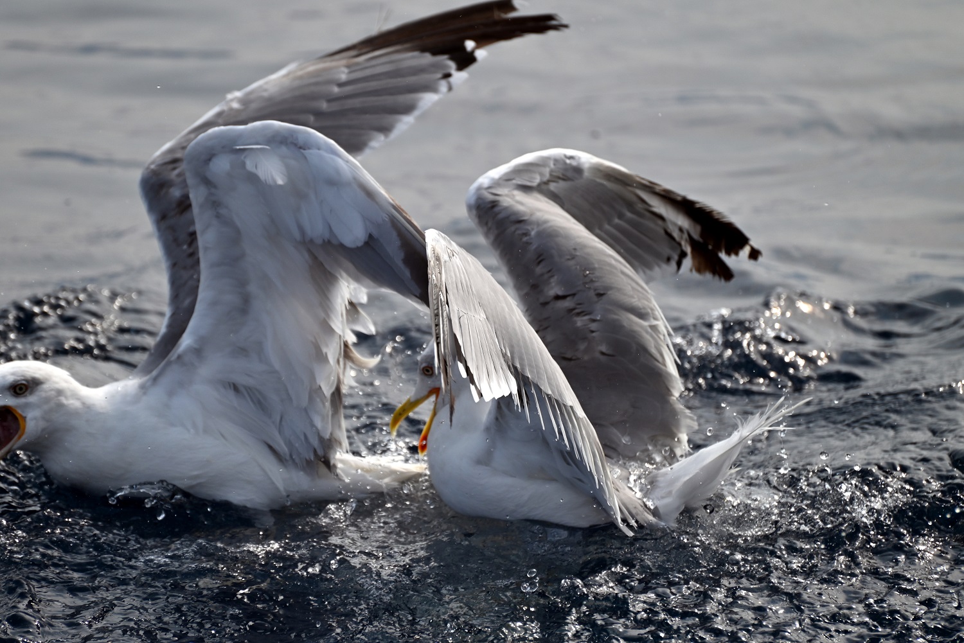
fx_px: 8035
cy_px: 322
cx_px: 482
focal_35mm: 300
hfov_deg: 6.9
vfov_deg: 4.6
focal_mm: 300
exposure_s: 1/3200
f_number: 5.6
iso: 250
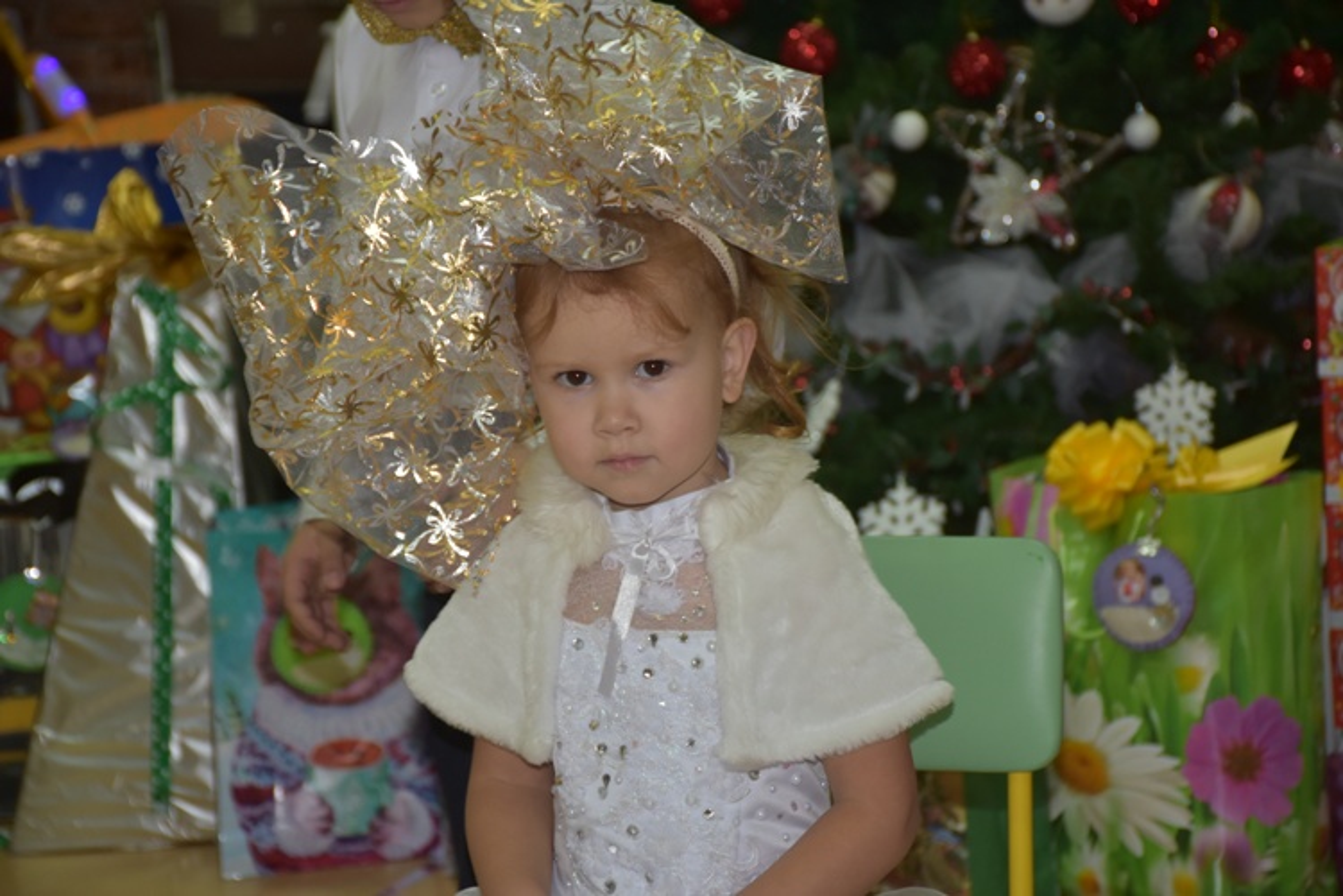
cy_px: 448
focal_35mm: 120
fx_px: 4476
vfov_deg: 11.4
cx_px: 672
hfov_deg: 17.1
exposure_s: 1/60
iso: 720
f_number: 5.3
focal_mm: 80
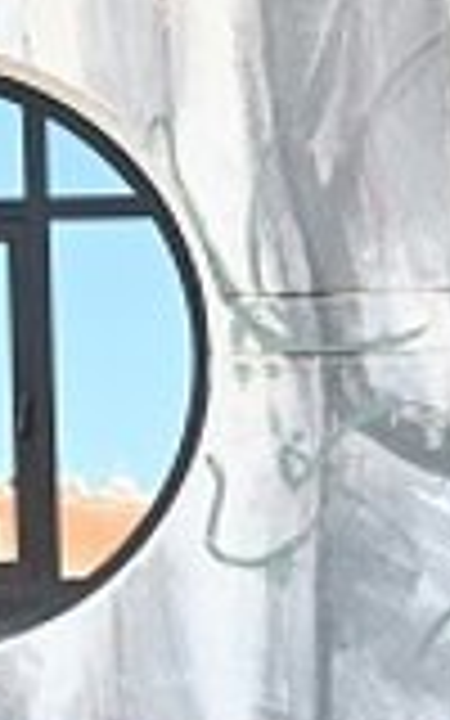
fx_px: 3454
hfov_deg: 7.4
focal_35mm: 176
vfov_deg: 11.5
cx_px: 410
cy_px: 1026
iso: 400
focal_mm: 40
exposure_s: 1/200
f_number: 6.3
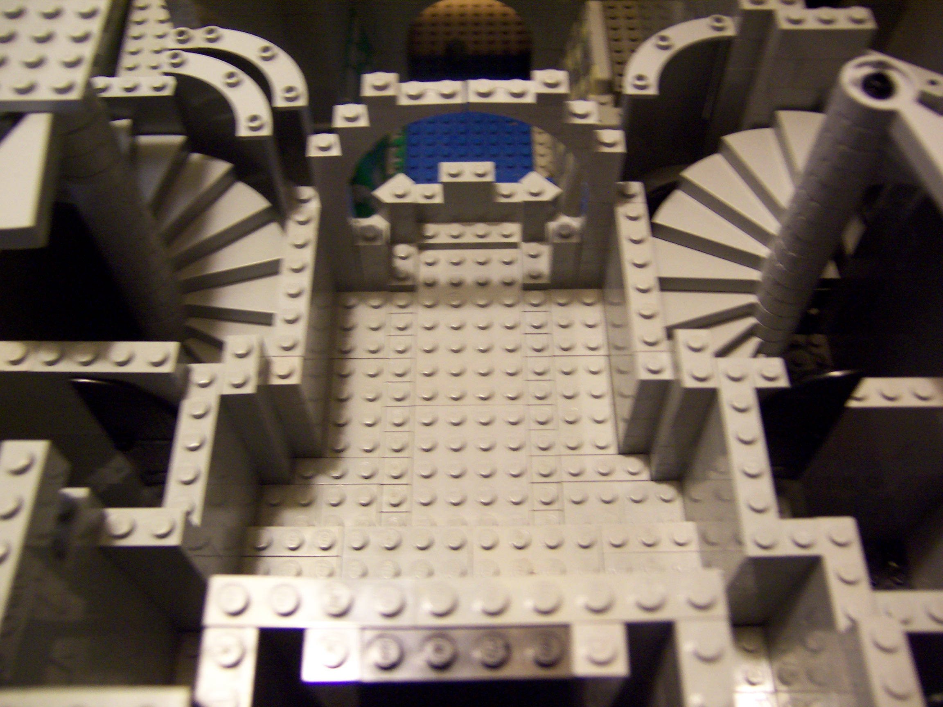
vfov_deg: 42.9
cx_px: 472
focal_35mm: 33
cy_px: 354
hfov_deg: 55.4
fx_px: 899
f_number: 2.8
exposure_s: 1/8
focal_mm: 5.5
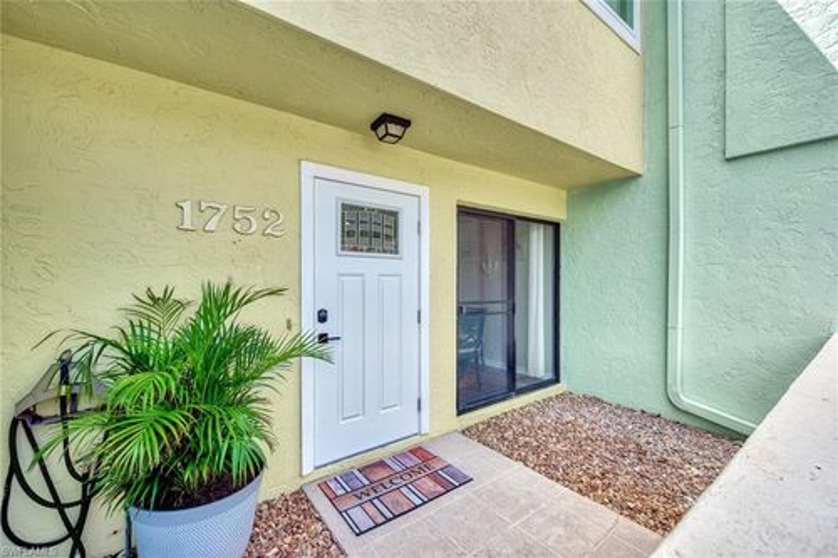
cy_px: 279
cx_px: 419
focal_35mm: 15
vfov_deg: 77.3
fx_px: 349
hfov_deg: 100.4
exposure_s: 1/200
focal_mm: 15
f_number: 7.1
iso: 400
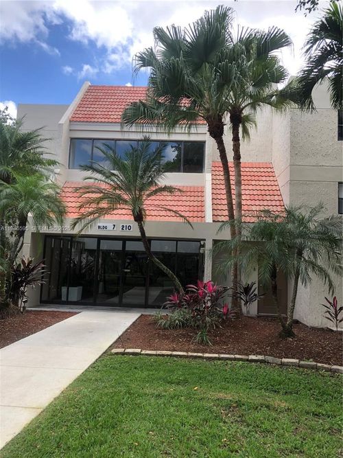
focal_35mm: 28
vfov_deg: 63.5
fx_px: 370
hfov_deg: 49.7
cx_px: 172
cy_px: 229
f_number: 1.8
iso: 20
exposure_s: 1/350
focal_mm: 3.99
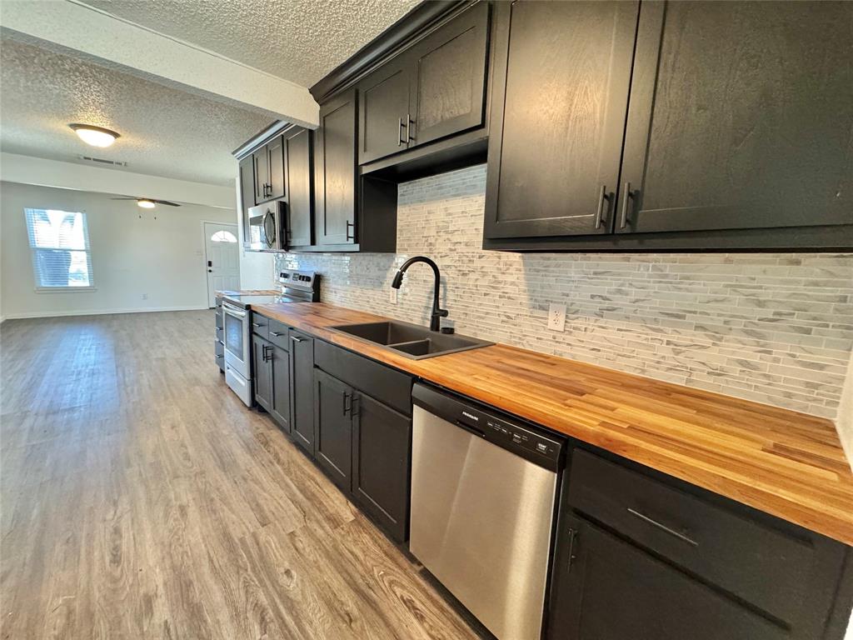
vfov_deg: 85.7
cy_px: 320
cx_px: 426
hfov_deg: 102.1
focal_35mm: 14
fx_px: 345
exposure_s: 1/60
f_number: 2.2
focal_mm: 2.22
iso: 640
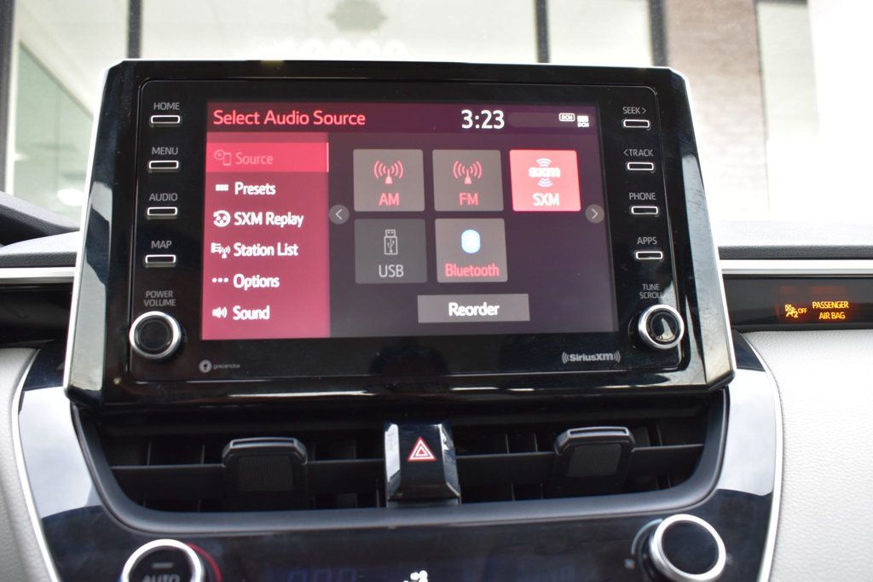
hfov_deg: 57.2
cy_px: 291
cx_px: 436
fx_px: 800
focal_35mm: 33
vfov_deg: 39.9
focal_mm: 22
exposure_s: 1/15
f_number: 6.3
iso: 900
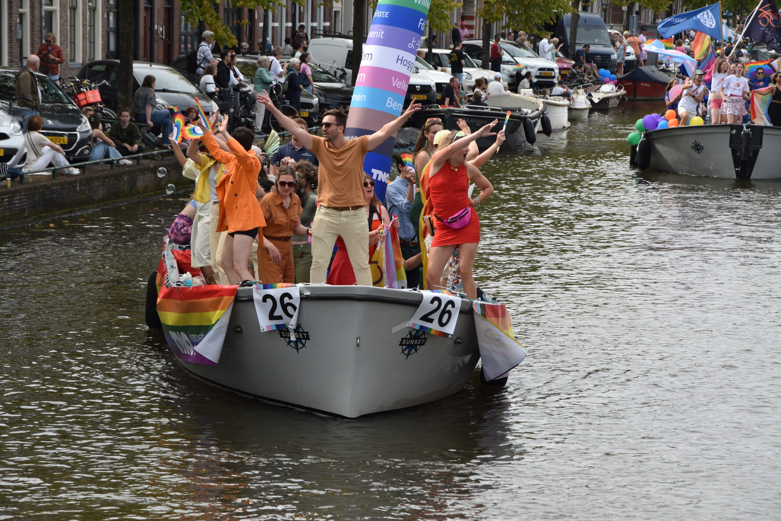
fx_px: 2994
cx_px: 390
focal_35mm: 138
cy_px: 260
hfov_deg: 14.9
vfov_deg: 9.9
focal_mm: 92
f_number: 8
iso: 200
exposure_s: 1/250
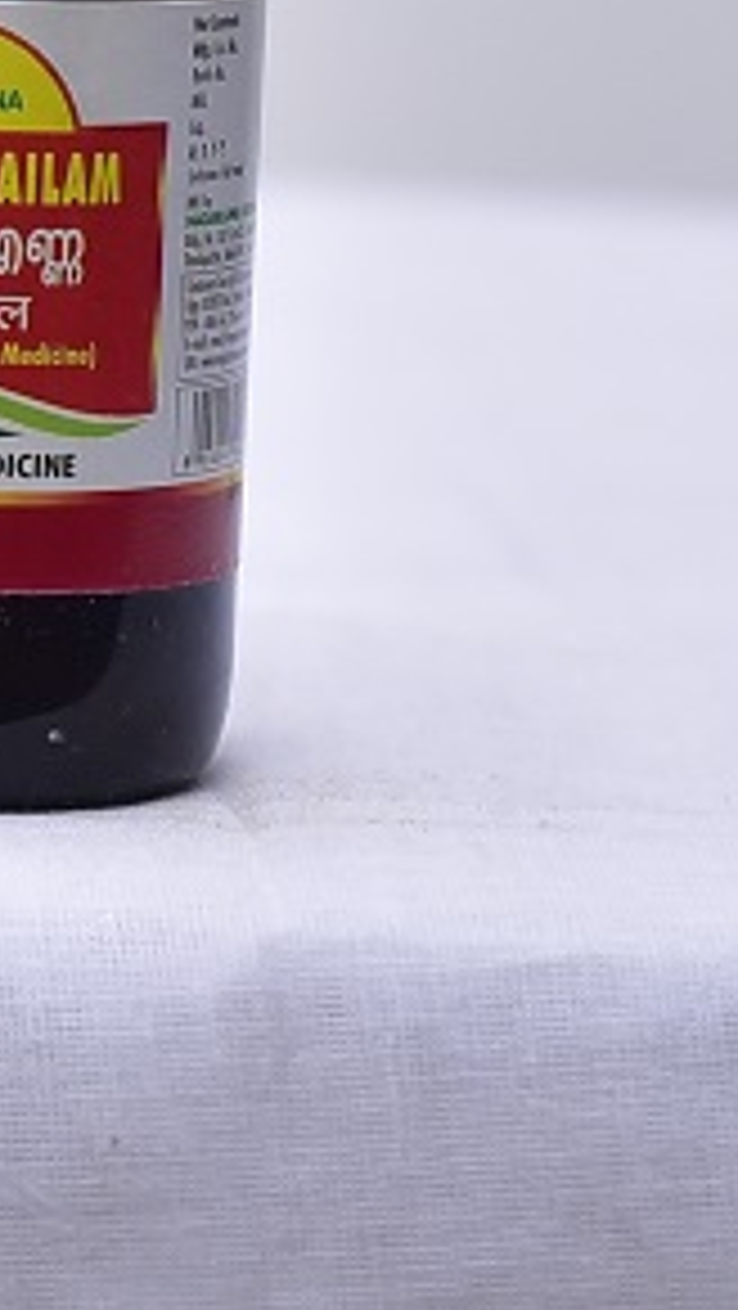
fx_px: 4933
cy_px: 225
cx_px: -4
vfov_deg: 15.0
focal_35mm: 142
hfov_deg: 8.5
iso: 1250
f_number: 4
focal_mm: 75
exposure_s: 1/160
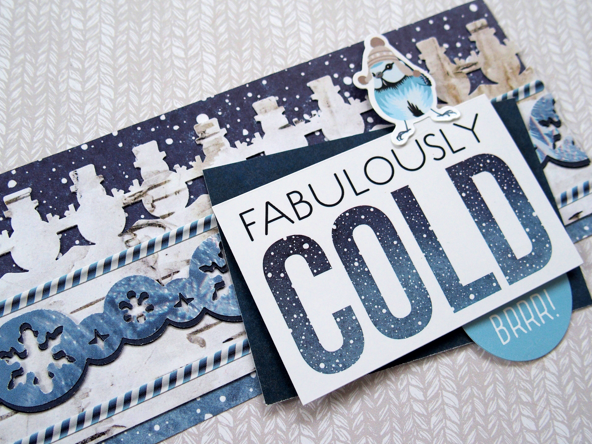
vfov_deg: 39.7
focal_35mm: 36
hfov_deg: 51.4
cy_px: 222
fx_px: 616
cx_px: 292
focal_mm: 7.4
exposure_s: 1/40
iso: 200
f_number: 2.8
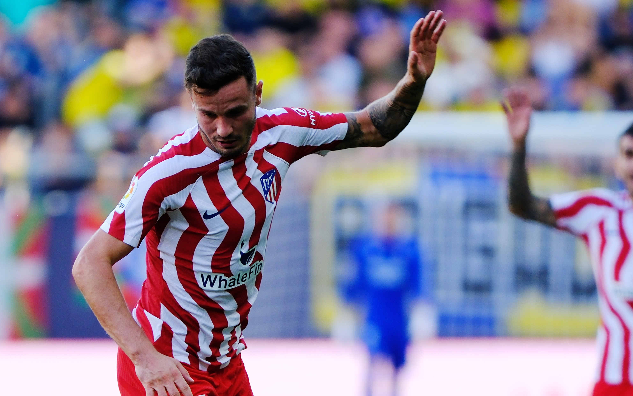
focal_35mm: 868
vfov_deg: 1.5
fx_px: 14974
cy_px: 336
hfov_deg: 2.4
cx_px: 232
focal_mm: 280
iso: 500
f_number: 2.8
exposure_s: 1/1600
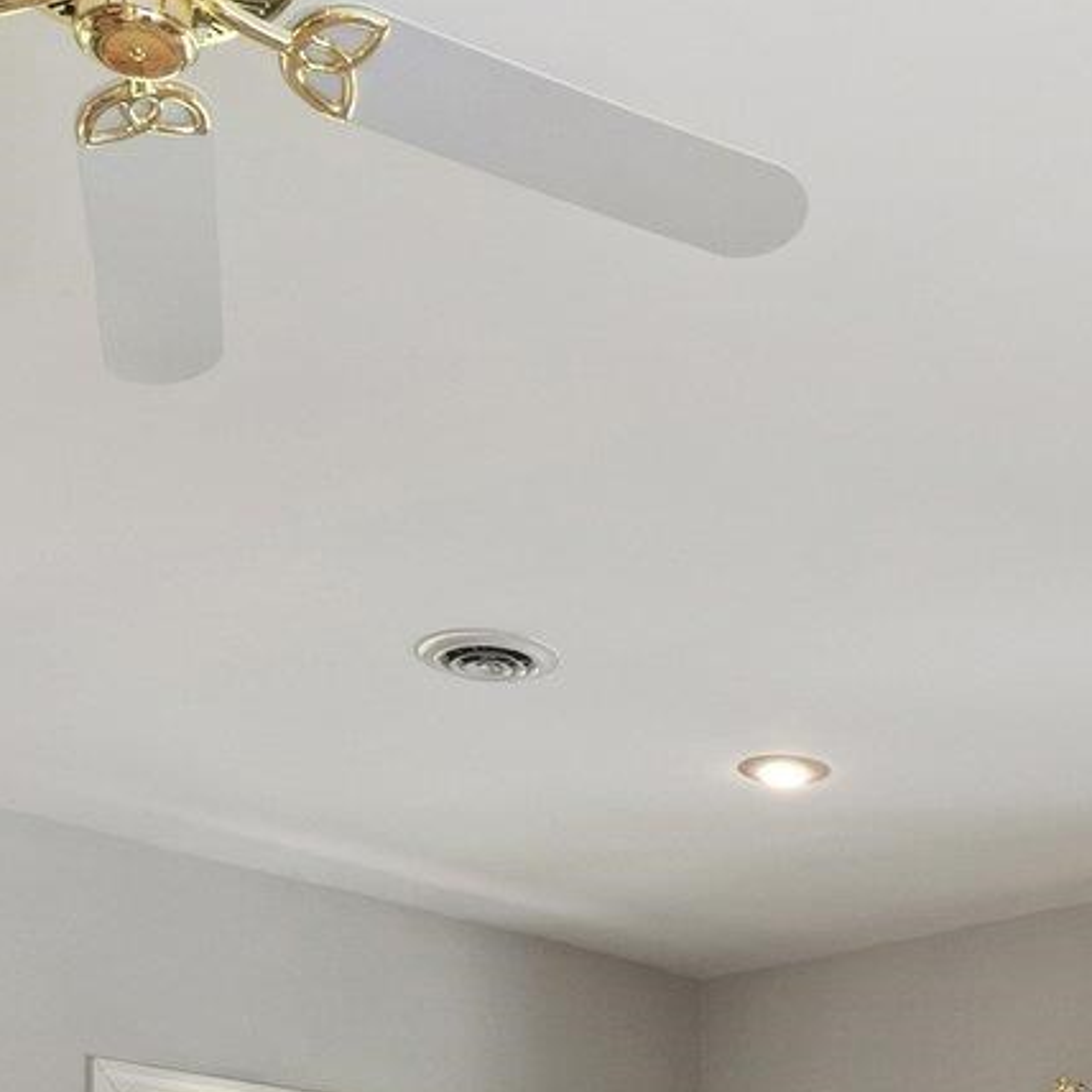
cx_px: 893
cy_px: 1553
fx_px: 2320
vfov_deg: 22.6
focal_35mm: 65
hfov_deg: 26.0
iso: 500
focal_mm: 16
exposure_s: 1/25
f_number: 8
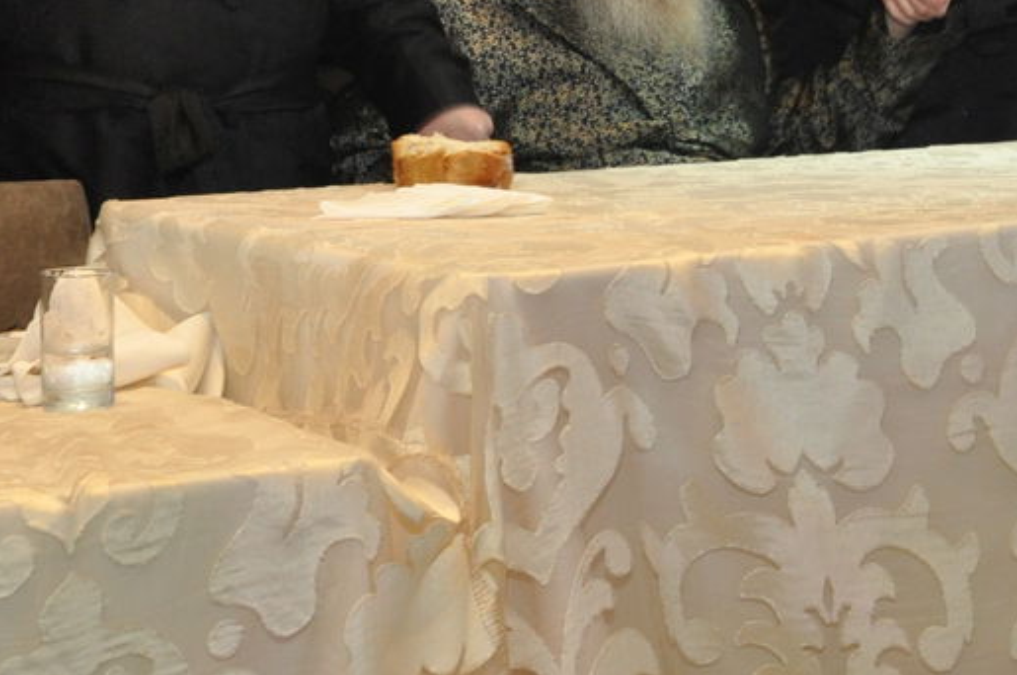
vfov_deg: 12.5
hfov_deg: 19.2
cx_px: 733
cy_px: -208
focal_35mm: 106
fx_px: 2991
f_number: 5.6
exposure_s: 1/60
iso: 800
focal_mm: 26
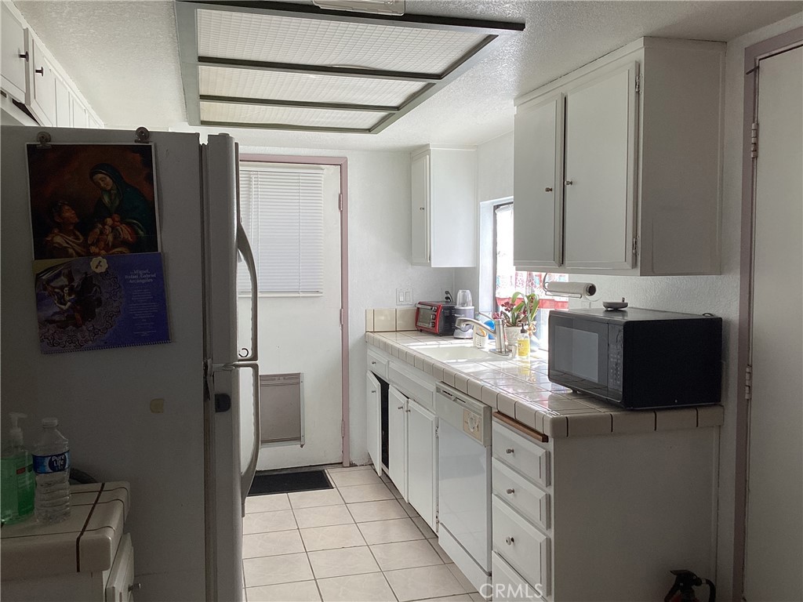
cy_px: 301
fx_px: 719
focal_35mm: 31
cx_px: 402
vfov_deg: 45.4
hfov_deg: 58.4
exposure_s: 1/120
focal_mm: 3.3
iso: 50
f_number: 2.4
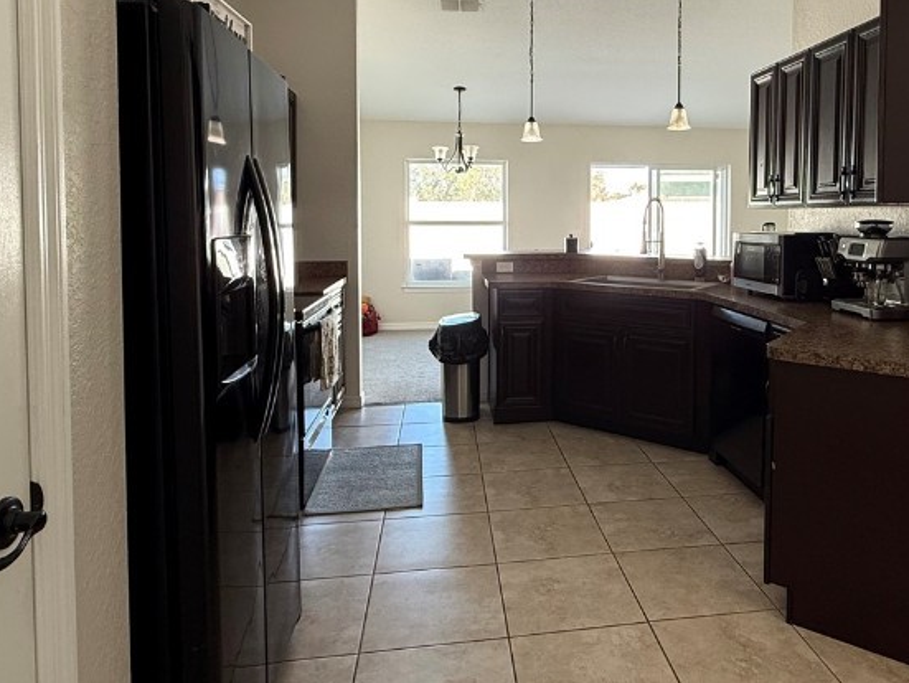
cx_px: 559
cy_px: 247
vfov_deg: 52.4
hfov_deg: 66.4
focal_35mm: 26
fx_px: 683
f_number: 2.2
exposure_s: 1/99
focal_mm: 2.22
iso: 160
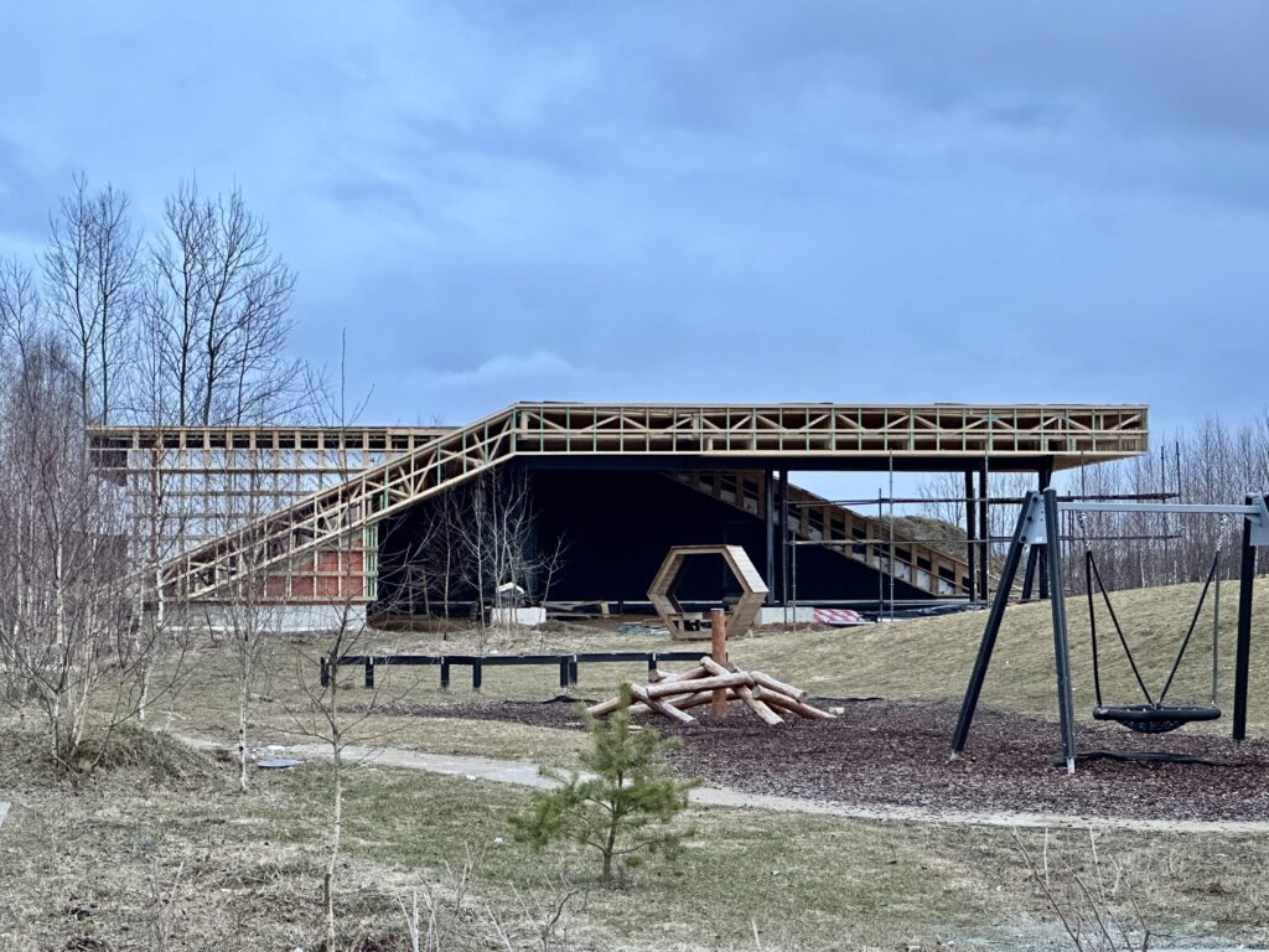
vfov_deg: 19.1
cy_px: 476
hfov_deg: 25.3
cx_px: 634
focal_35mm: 77
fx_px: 2823
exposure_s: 1/60
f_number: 2.8
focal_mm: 9
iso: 320
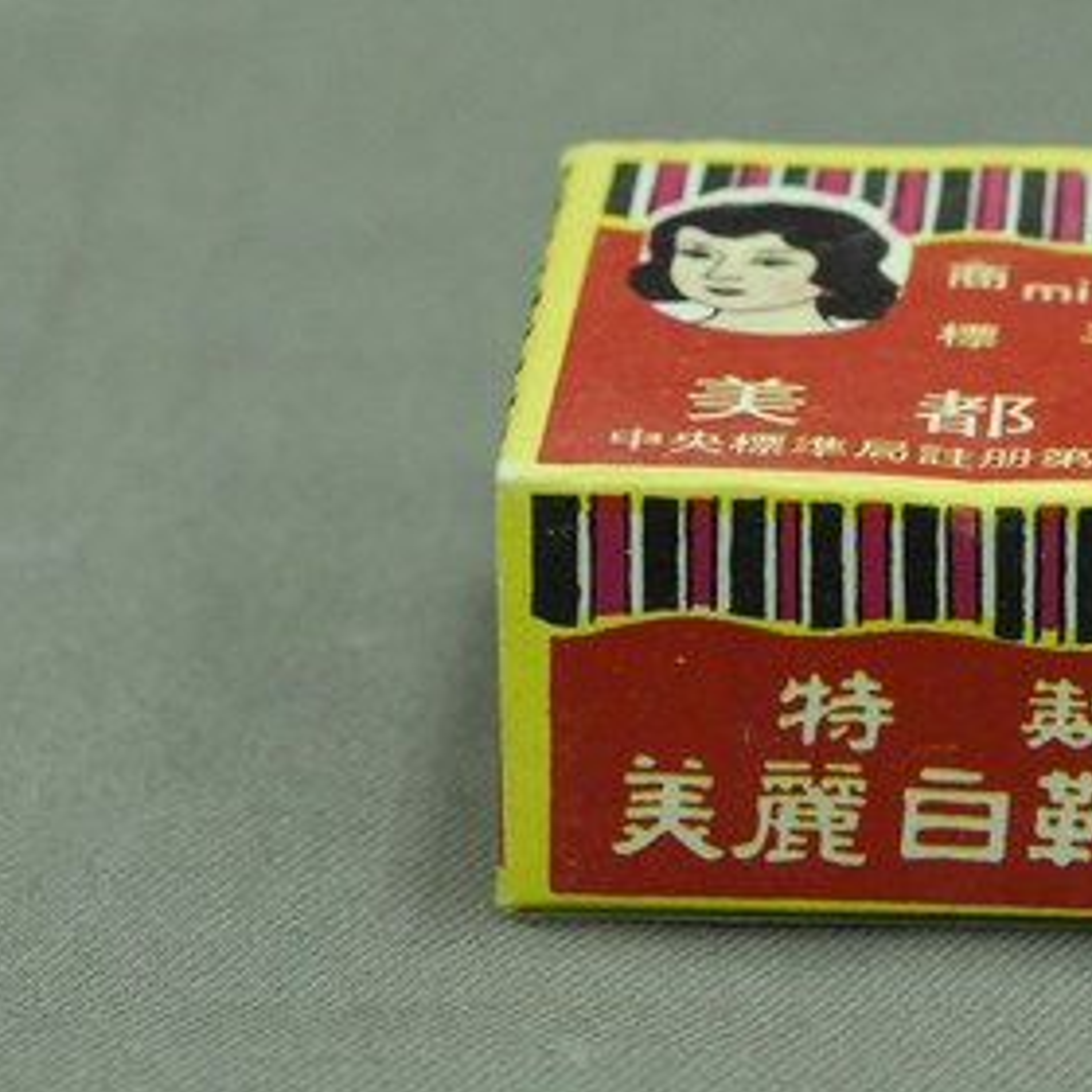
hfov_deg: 9.9
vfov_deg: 10.0
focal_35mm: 175
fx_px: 6246
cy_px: 644
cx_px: 956
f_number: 10
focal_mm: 60
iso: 1000
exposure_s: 1/15
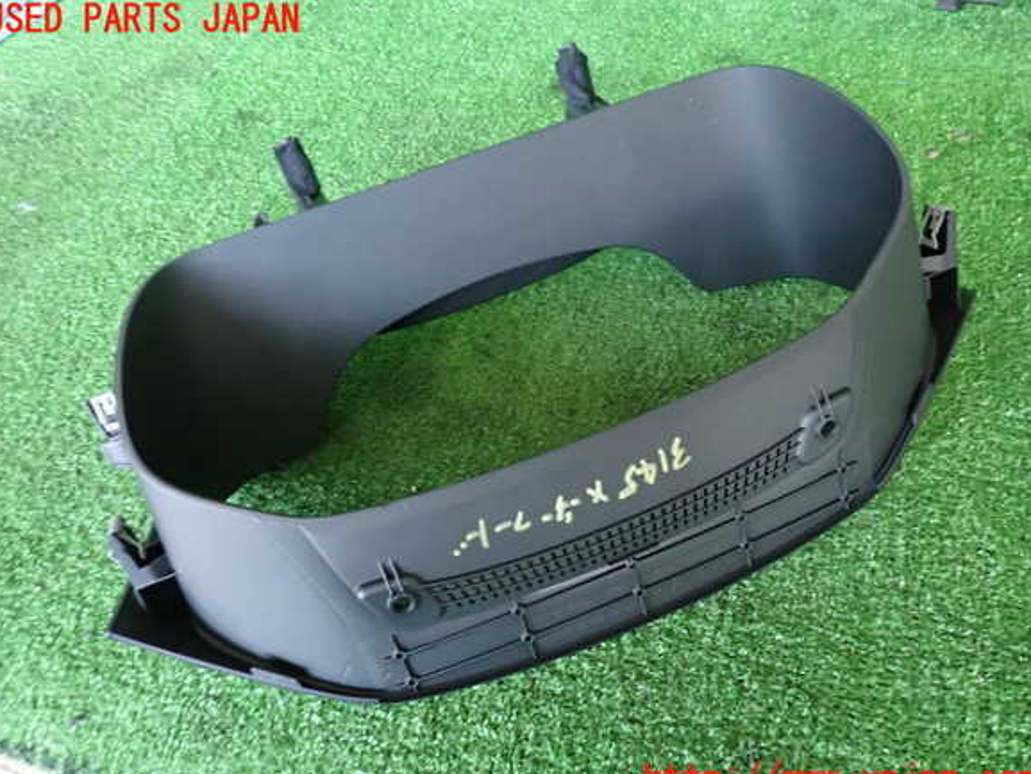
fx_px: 775
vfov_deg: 53.1
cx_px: 511
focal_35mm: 26
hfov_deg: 67.3
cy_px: 400
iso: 400
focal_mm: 4.5
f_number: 2
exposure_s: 1/30
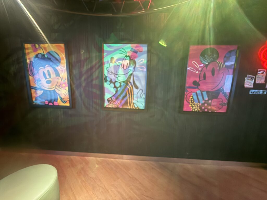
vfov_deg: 85.7
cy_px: 100
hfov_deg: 102.1
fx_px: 108
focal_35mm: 14
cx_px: 134
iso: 1250
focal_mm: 2.22
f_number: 2.2
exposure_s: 1/30
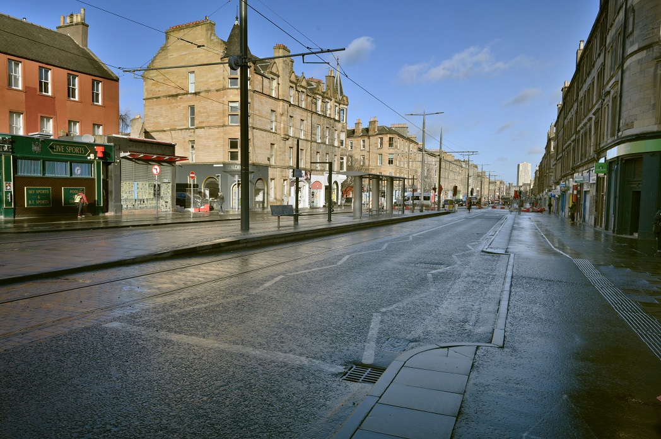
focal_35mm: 27
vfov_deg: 47.9
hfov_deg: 67.4
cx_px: 330
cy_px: 220
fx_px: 495
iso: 800
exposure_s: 1/640
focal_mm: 27
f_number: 13
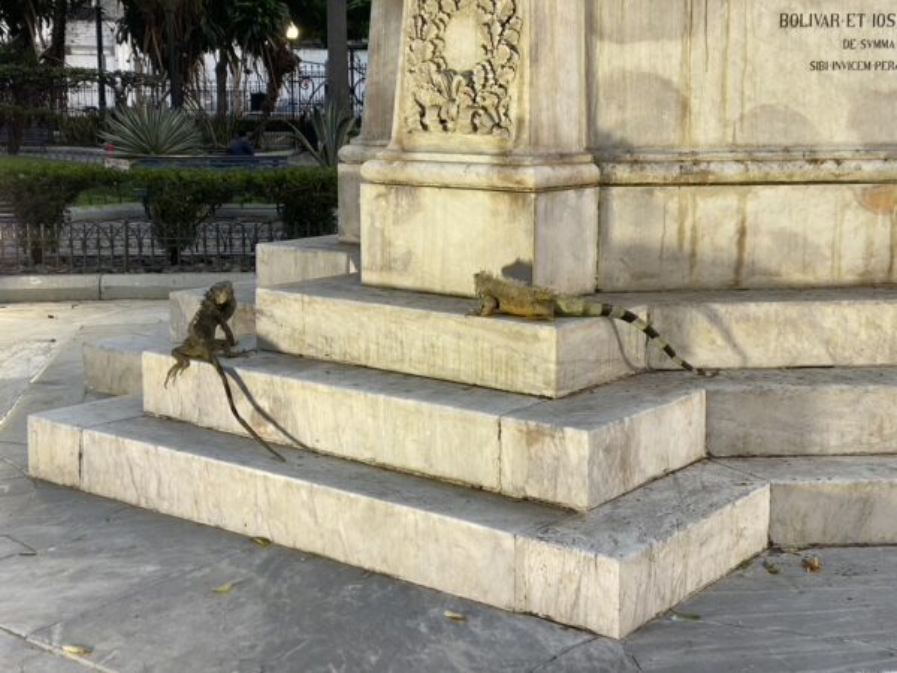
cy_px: 336
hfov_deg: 36.8
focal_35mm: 52
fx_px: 1347
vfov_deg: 28.0
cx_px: 448
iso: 64
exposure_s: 1/120
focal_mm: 6
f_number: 2
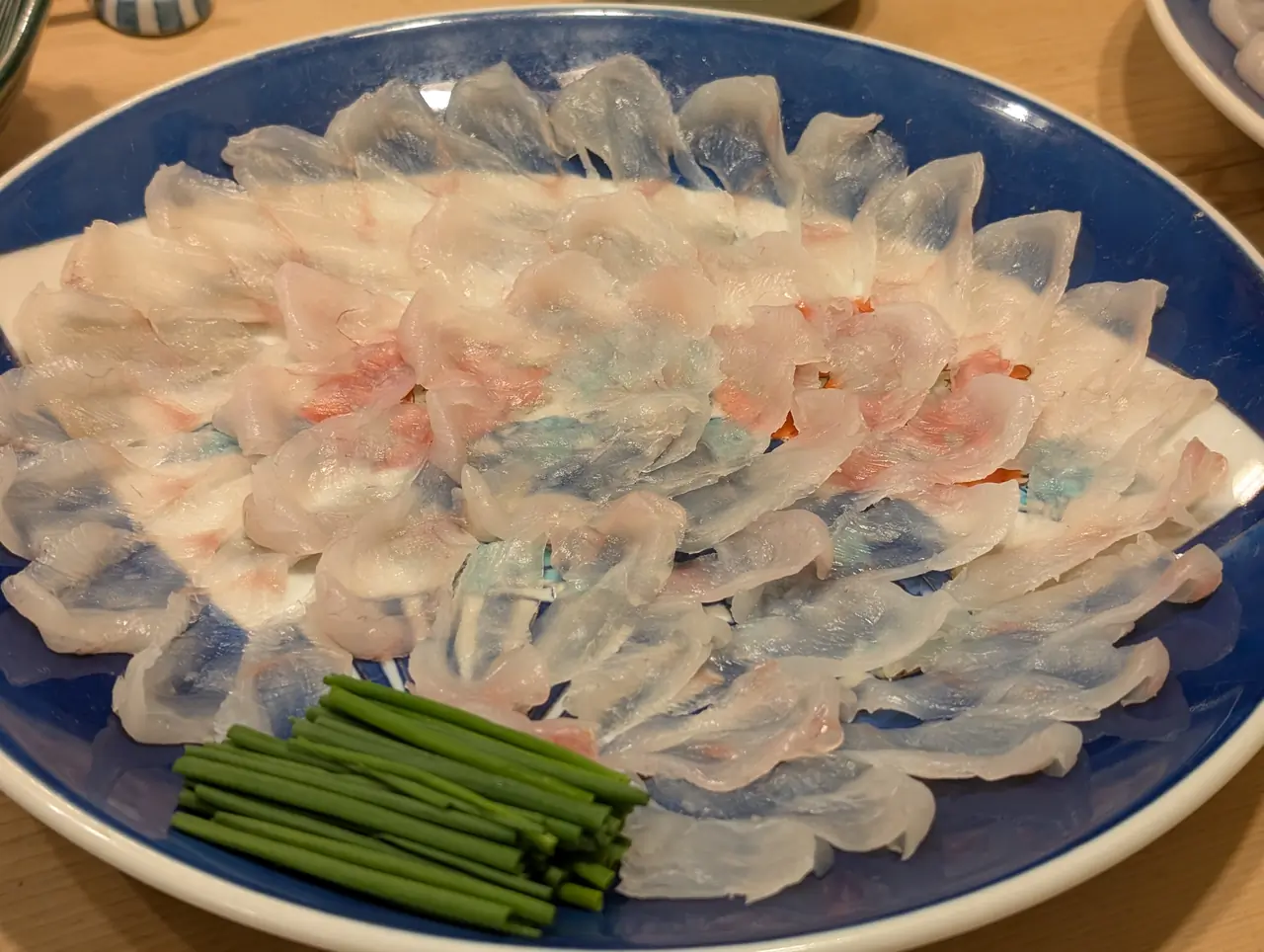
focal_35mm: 49
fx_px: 1792
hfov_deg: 38.9
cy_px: 476
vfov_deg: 29.8
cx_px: 632
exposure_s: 1/25
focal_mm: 6.9
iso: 140
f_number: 1.68
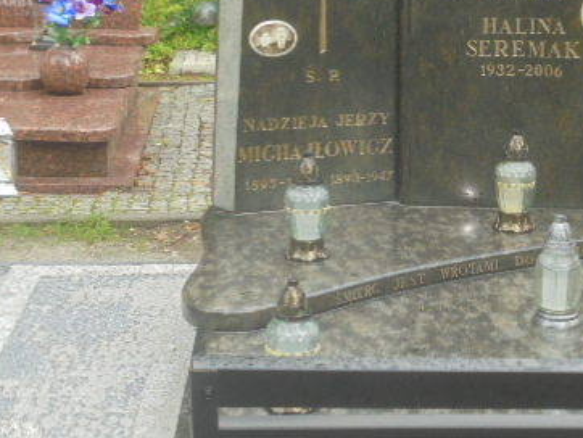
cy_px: 169
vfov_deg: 14.9
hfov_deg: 19.6
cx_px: 451
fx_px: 1668
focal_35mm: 99
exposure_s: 1/50
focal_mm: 10.1
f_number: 5.2
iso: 100
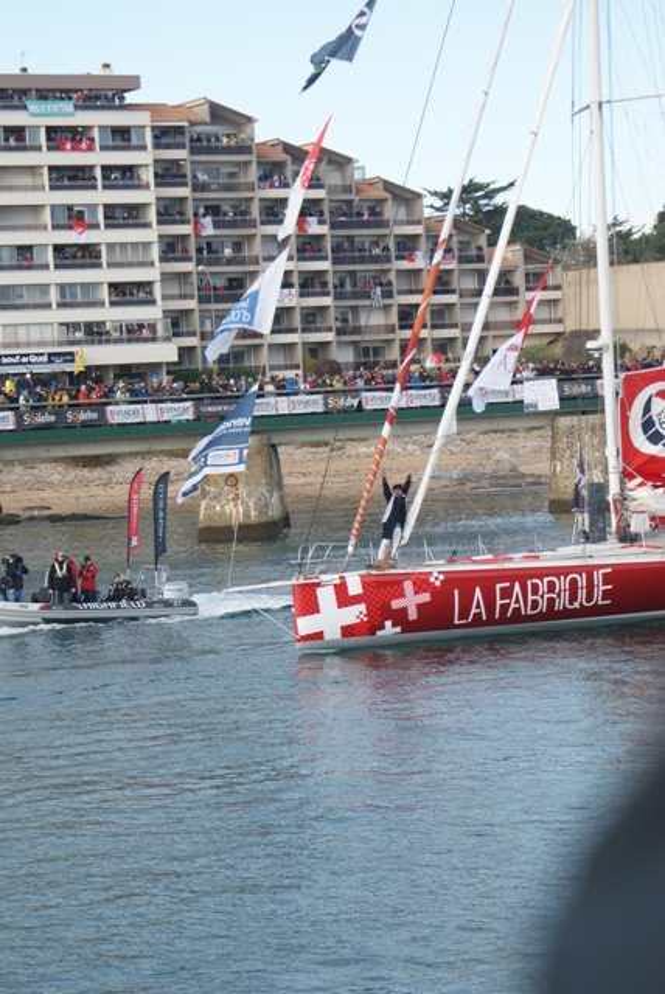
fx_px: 2903
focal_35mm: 105
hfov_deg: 13.1
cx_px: 332
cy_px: 497
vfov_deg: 19.4
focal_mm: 70
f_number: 7.1
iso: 100
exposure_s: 1/125
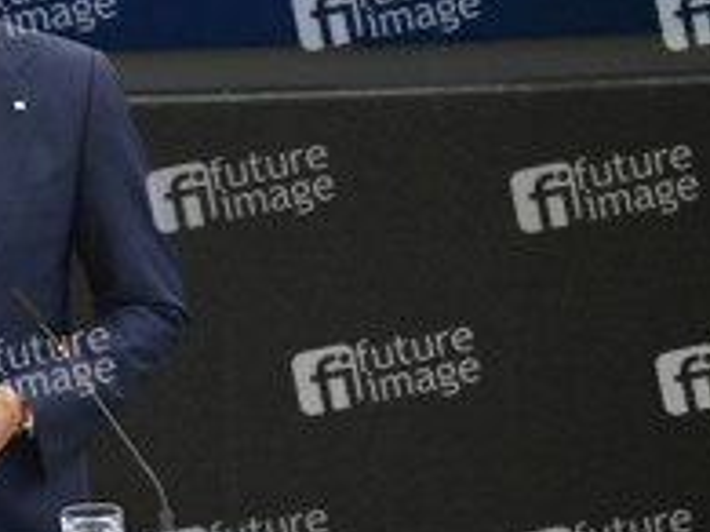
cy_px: 281
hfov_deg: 1.6
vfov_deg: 1.2
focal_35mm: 1222
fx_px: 25049
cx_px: -75
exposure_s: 1/640
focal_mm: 550
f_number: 6.3
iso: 10000
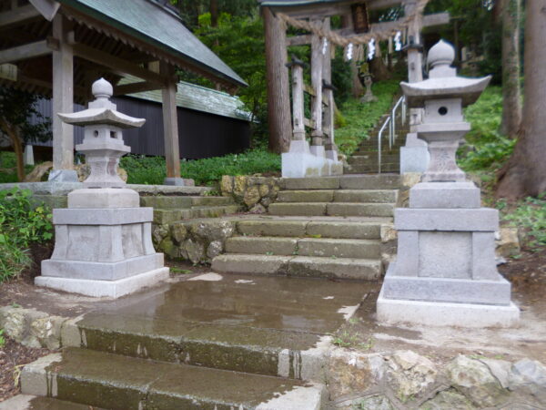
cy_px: 205
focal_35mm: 28
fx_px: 442
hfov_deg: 63.4
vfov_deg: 49.7
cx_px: 273
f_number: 2.7
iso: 125
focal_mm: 5
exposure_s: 1/60
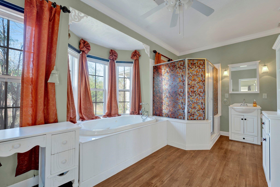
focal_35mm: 16
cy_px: 94
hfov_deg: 98.5
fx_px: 121
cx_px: 140
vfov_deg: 75.5
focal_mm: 15.5
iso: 1000
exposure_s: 1/50
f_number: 8
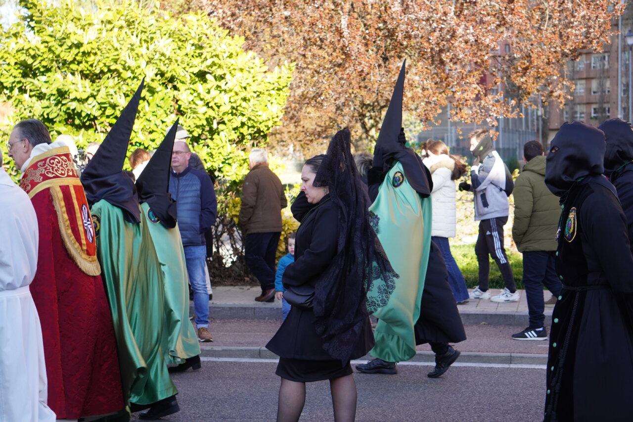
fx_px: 1450
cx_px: 316
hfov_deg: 24.6
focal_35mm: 82
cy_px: 211
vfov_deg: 16.5
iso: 200
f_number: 4.5
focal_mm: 55
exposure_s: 1/160
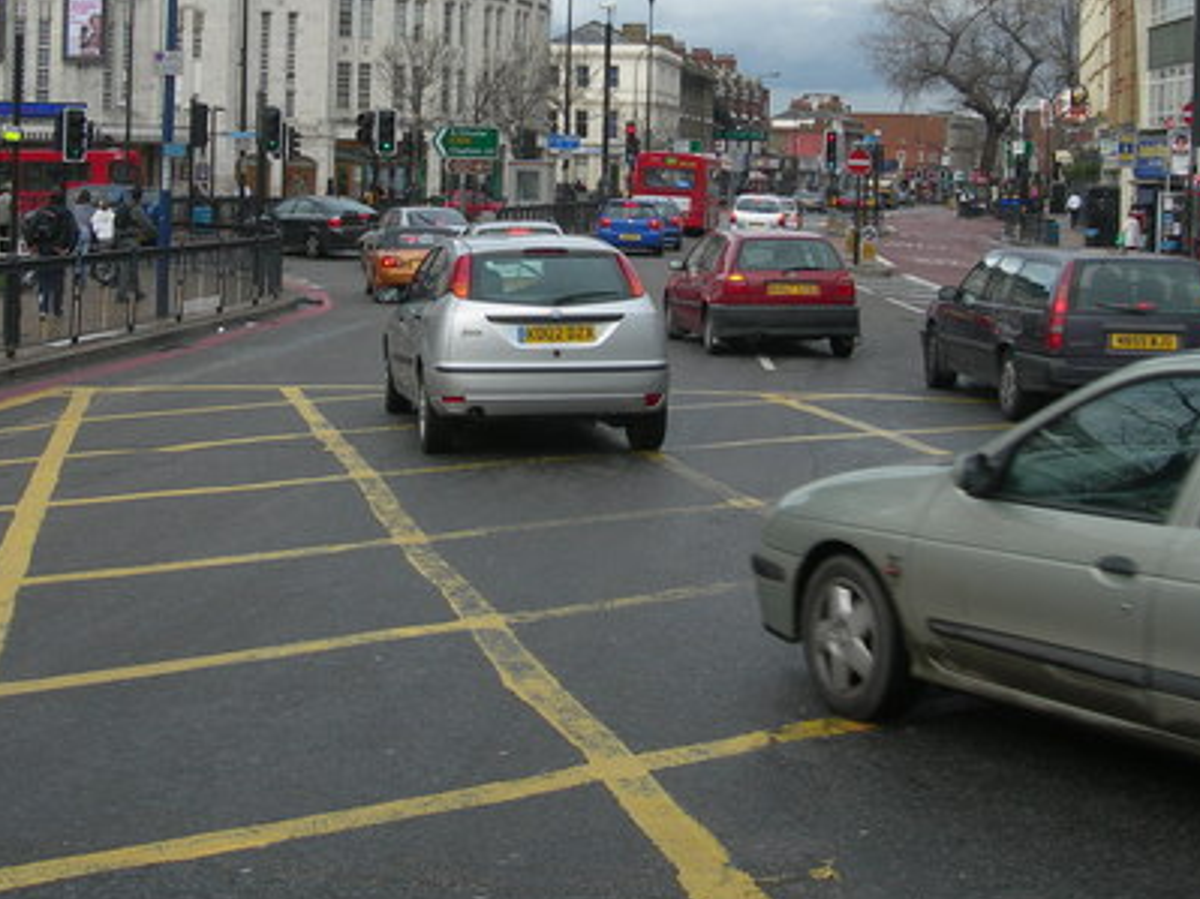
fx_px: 2114
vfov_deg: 23.8
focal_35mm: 61
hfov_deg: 31.7
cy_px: 238
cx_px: 520
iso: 50
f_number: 4.8
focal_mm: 7.8
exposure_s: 1/163
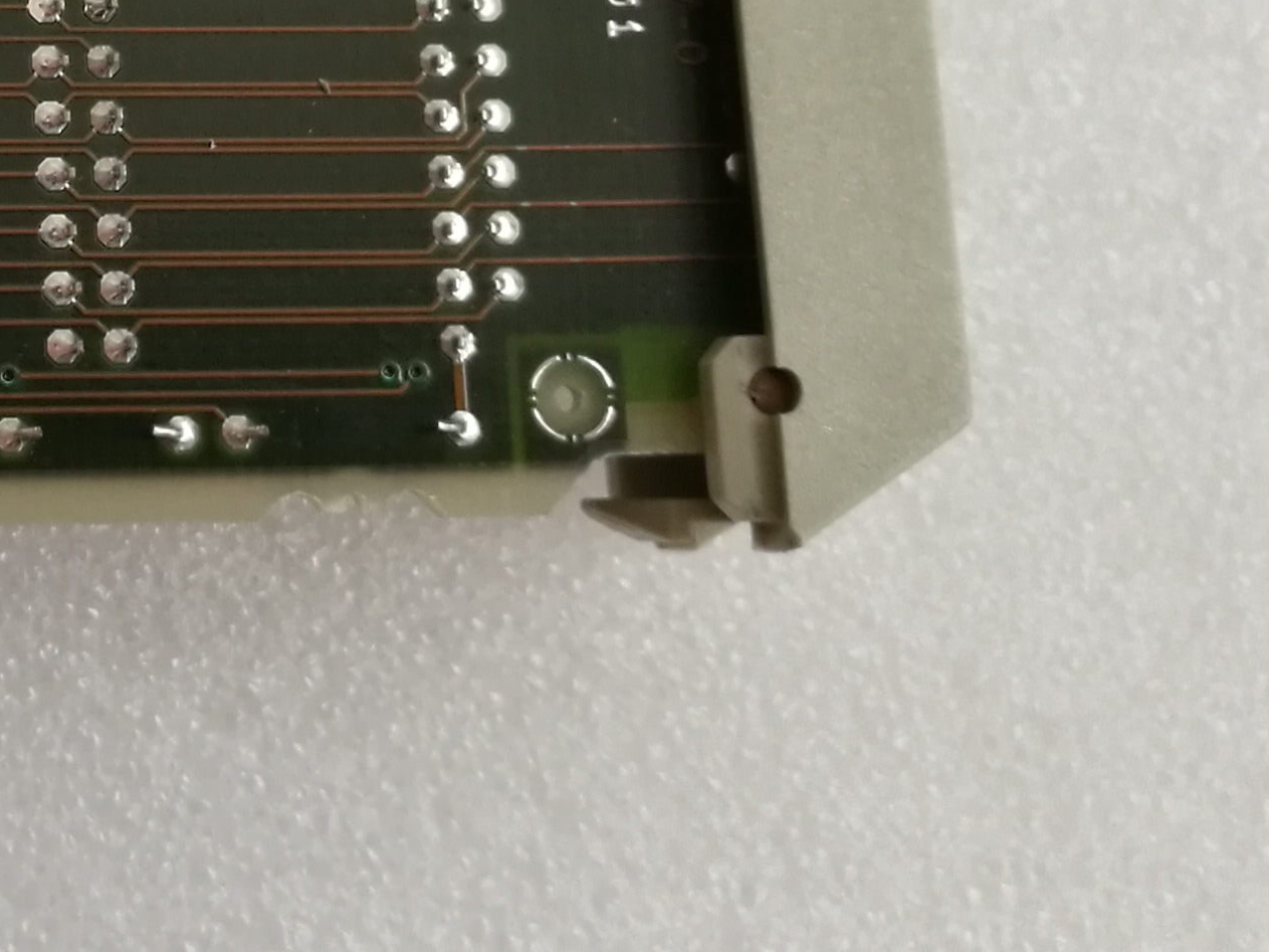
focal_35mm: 84
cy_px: -194
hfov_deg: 21.1
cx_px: -387
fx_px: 3080
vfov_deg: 16.8
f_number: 2.2
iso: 250
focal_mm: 4.5
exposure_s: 1/33.3
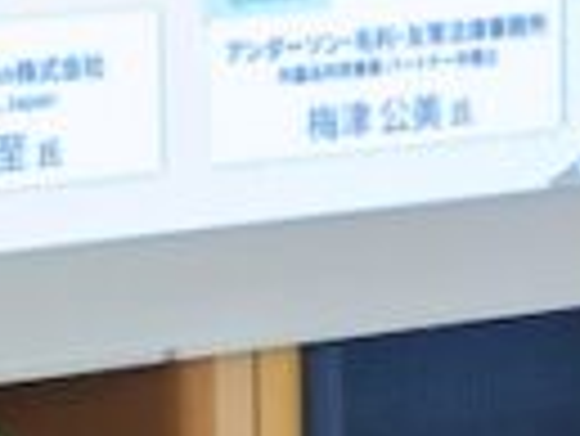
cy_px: 274
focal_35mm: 288
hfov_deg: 6.8
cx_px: 567
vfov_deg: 5.2
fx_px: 4830
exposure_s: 1/125
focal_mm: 39
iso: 1600
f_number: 2.8
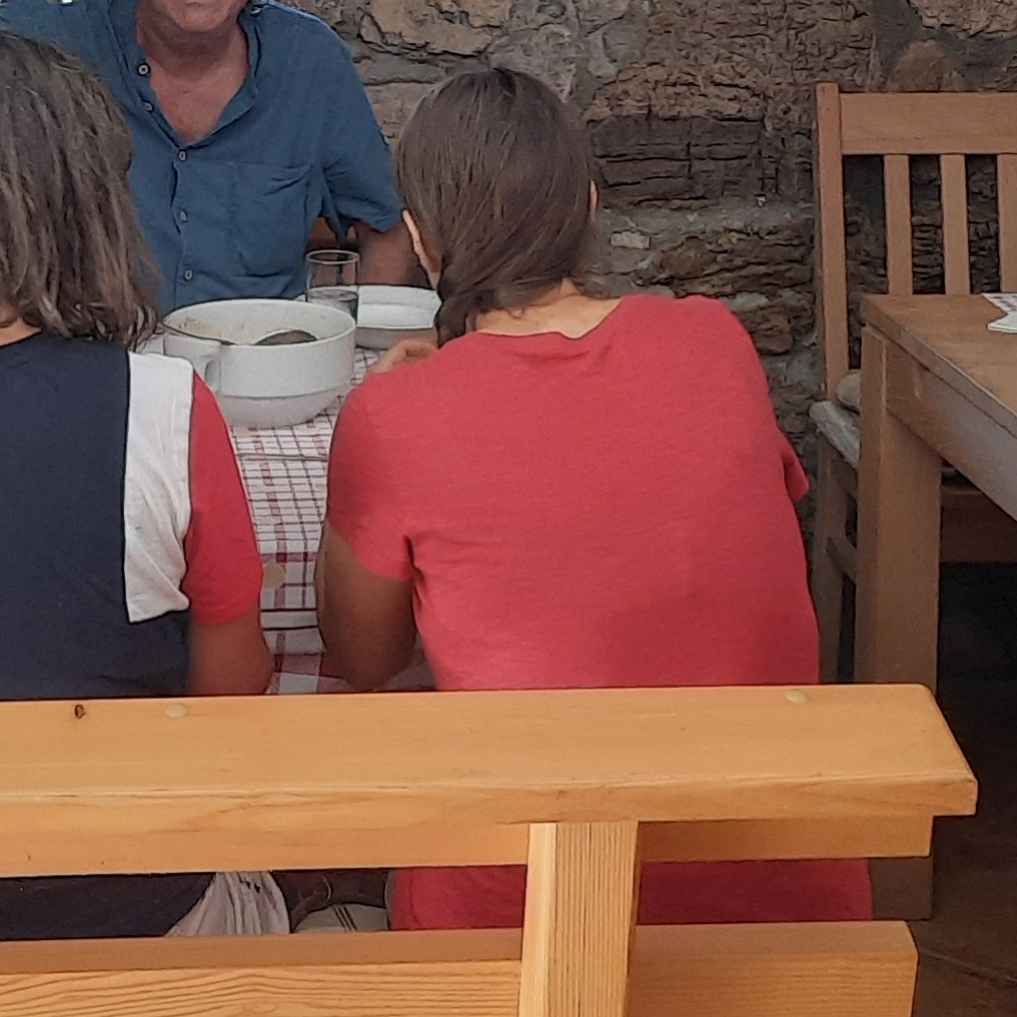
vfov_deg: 19.4
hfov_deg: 19.8
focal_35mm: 87
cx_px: 229
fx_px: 2892
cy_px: -2
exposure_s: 1/50
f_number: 2
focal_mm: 4.6
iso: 250
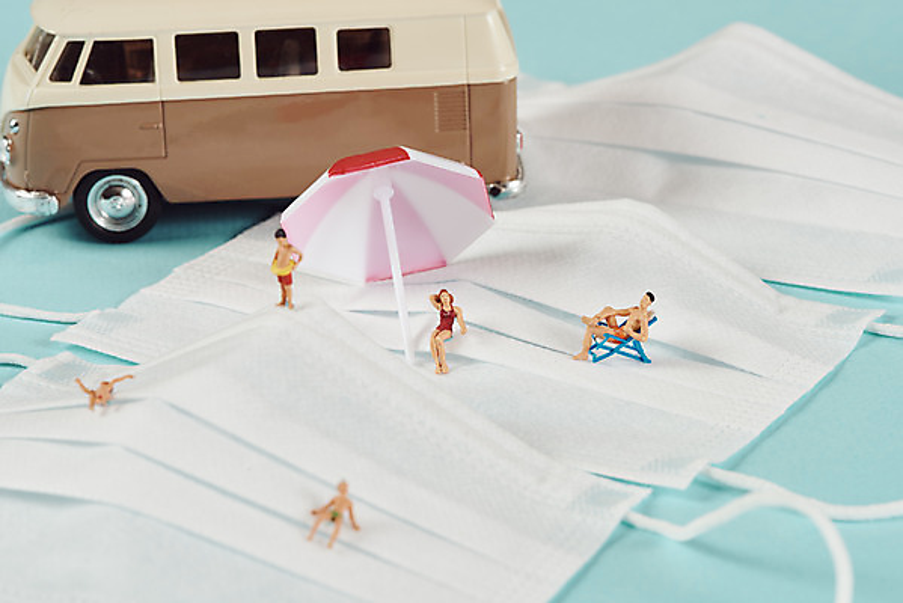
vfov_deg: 13.1
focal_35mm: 105
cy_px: 302
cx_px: 452
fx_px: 2635
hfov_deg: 19.4
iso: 100
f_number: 16
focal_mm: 105
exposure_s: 1/125
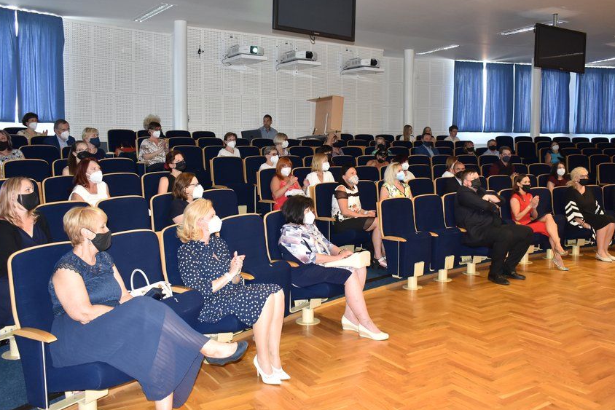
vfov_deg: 41.1
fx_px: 547
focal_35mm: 32
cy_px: 189
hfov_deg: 58.7
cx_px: 307
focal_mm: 18
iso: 720
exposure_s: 1/60
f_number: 4.5
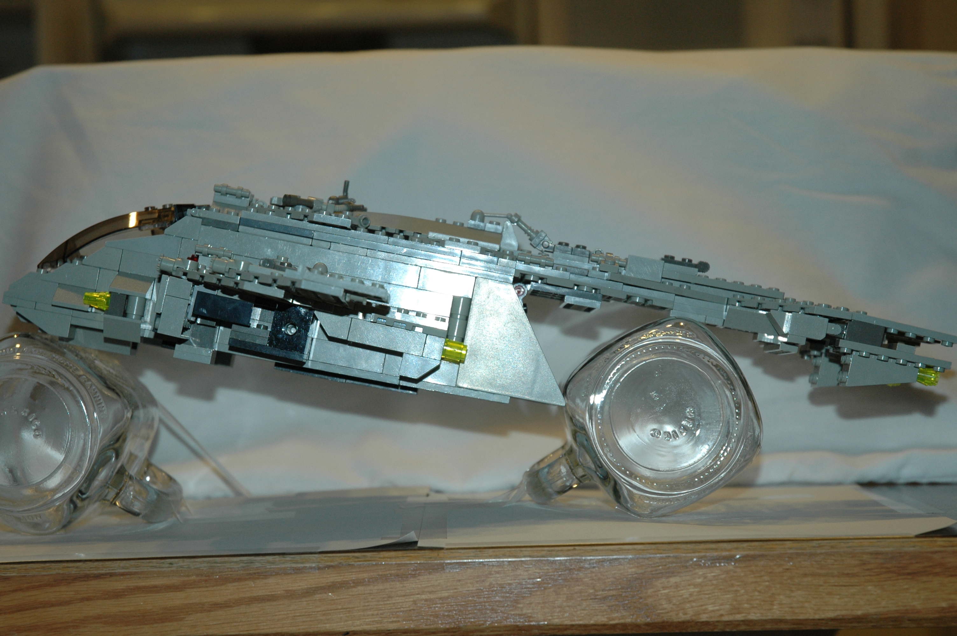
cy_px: 318
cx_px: 478
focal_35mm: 82
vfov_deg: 16.5
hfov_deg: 24.6
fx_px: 2191
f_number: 4.5
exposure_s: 1/60
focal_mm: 55
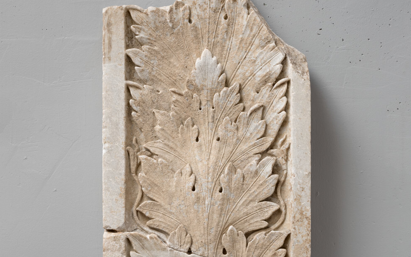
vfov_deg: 19.4
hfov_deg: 31.1
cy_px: 233
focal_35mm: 66
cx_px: 207
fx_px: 739
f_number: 16
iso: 200
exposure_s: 1/60
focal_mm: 58.6
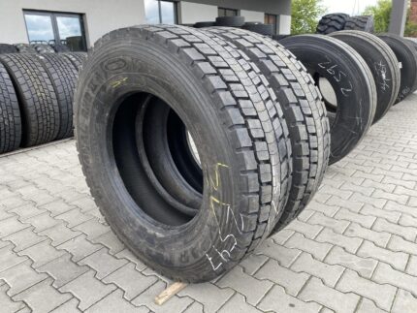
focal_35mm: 26
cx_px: 208
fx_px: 313
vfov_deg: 53.1
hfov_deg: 67.3
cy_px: 156
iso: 32
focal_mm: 4.25
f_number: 1.8
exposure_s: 1/235
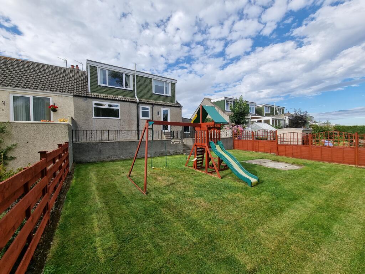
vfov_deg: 89.9
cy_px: 137
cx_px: 182
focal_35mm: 13
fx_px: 137
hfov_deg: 106.2
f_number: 2.2
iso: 50
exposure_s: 1/1464
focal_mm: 2.2
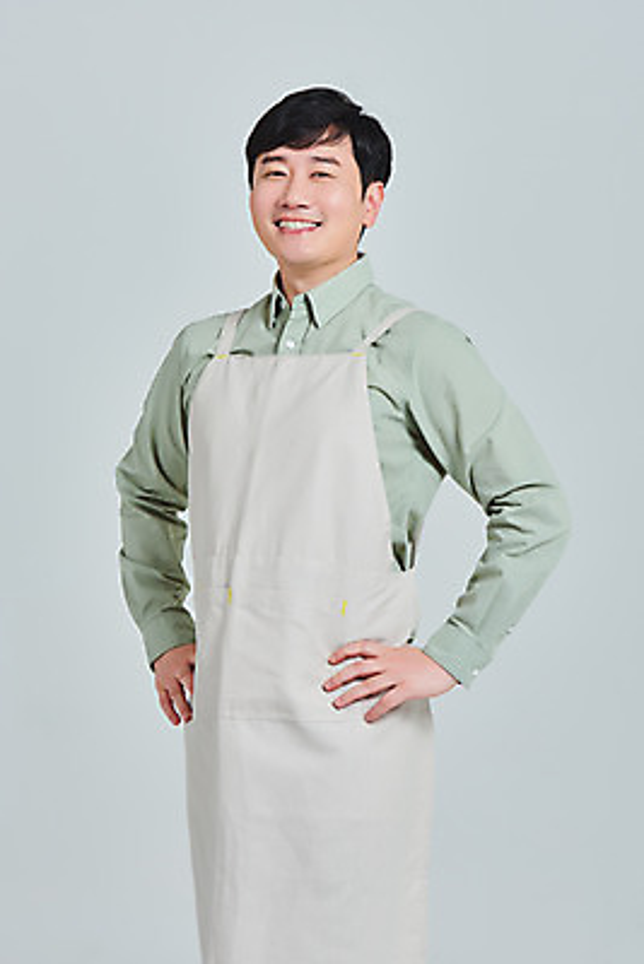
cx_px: 322
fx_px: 3110
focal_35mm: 116
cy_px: 482
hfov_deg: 11.8
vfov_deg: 17.6
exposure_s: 1/125
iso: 100
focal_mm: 116
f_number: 14
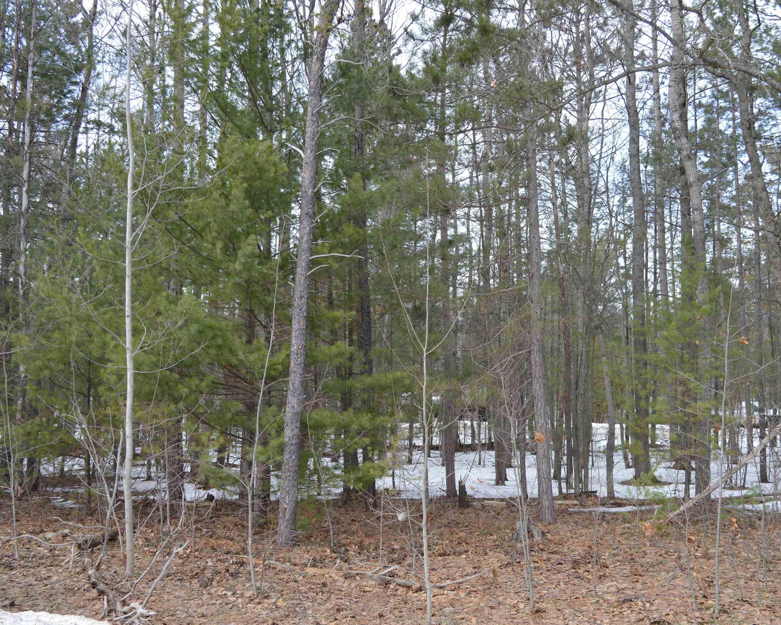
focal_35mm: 40
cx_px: 423
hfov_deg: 46.2
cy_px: 315
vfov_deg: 37.7
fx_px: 915
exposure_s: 1/125
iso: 100
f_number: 5.6
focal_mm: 23
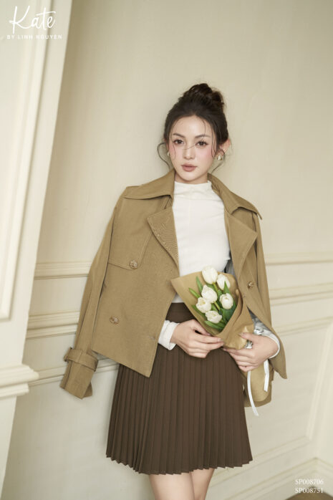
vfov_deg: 39.6
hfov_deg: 27.0
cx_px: 166
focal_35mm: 50
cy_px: 250
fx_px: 694
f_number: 2.5
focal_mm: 50
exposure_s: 1/250
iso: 400
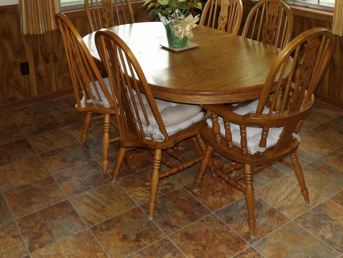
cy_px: 38
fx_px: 406
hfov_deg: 45.7
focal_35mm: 41
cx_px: 184
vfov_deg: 33.7
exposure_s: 1/33
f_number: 3.2
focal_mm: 4.3
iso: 200
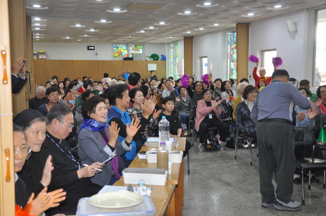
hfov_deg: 46.5
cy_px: 108
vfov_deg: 31.8
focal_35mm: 42
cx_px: 163
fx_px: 380
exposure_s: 1/60
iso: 800
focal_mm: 28
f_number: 4
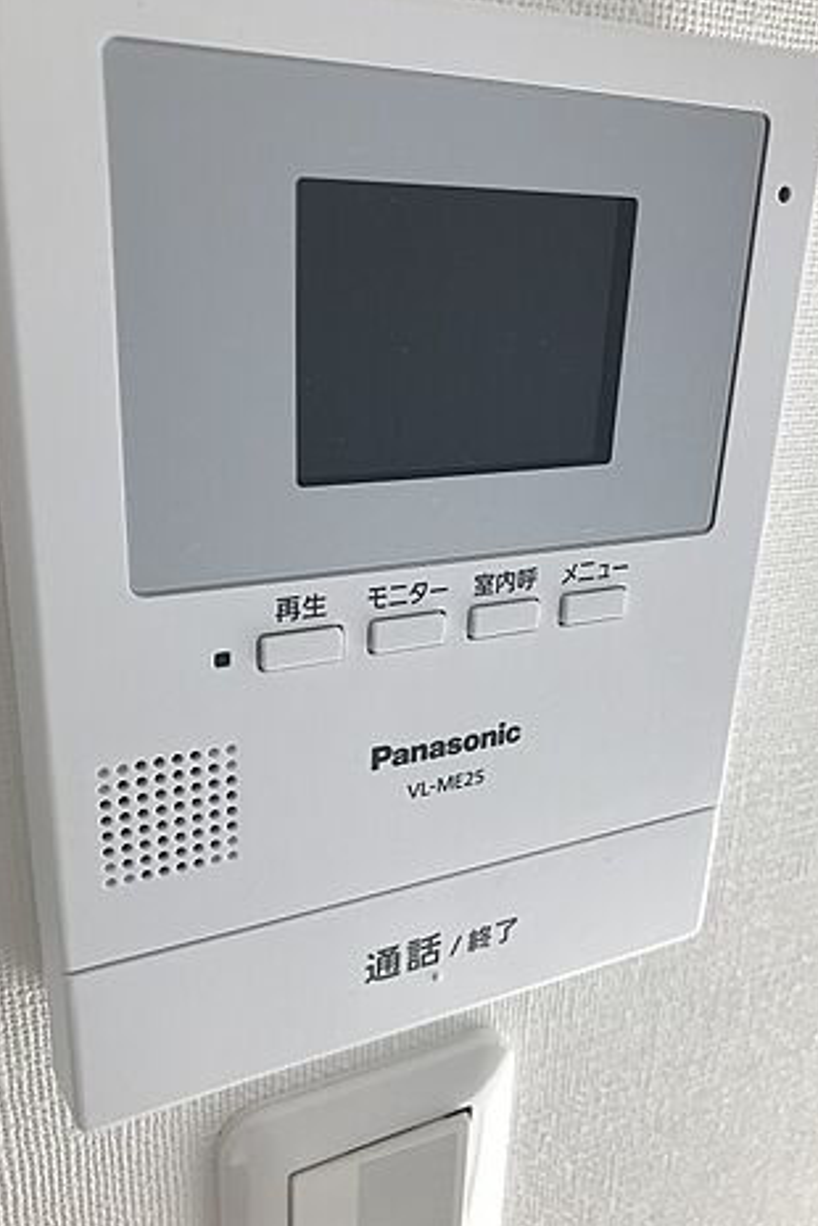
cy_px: 606
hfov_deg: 43.6
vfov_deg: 61.9
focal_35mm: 30
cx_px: 442
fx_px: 1022
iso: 20
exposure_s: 1/307
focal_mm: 3.99
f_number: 1.8
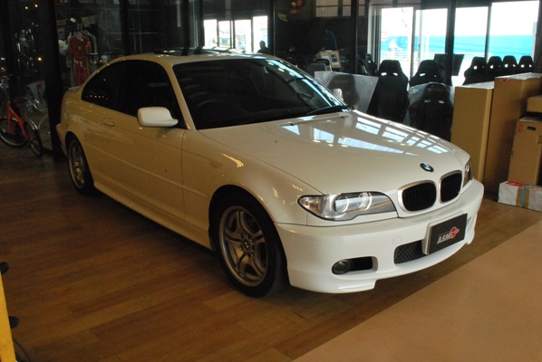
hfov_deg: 57.2
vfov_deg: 40.1
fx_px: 497
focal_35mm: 33
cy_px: 181
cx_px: 271
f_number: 20
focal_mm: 22
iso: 1600
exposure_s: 1/30
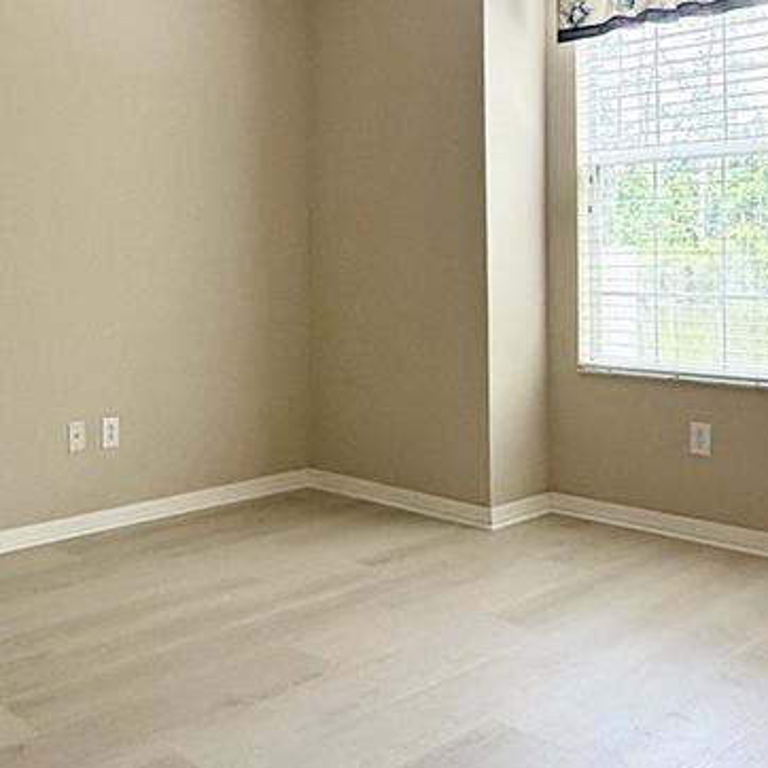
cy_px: 255
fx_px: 1029
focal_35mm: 41
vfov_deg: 40.4
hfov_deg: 40.7
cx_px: 293
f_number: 2.2
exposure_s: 1/99
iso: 80
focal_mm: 2.22
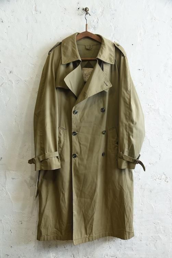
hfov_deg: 38.9
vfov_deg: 55.8
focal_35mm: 34
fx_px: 243
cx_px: 86
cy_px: 129
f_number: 6.3
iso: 1250
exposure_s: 1/80
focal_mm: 34
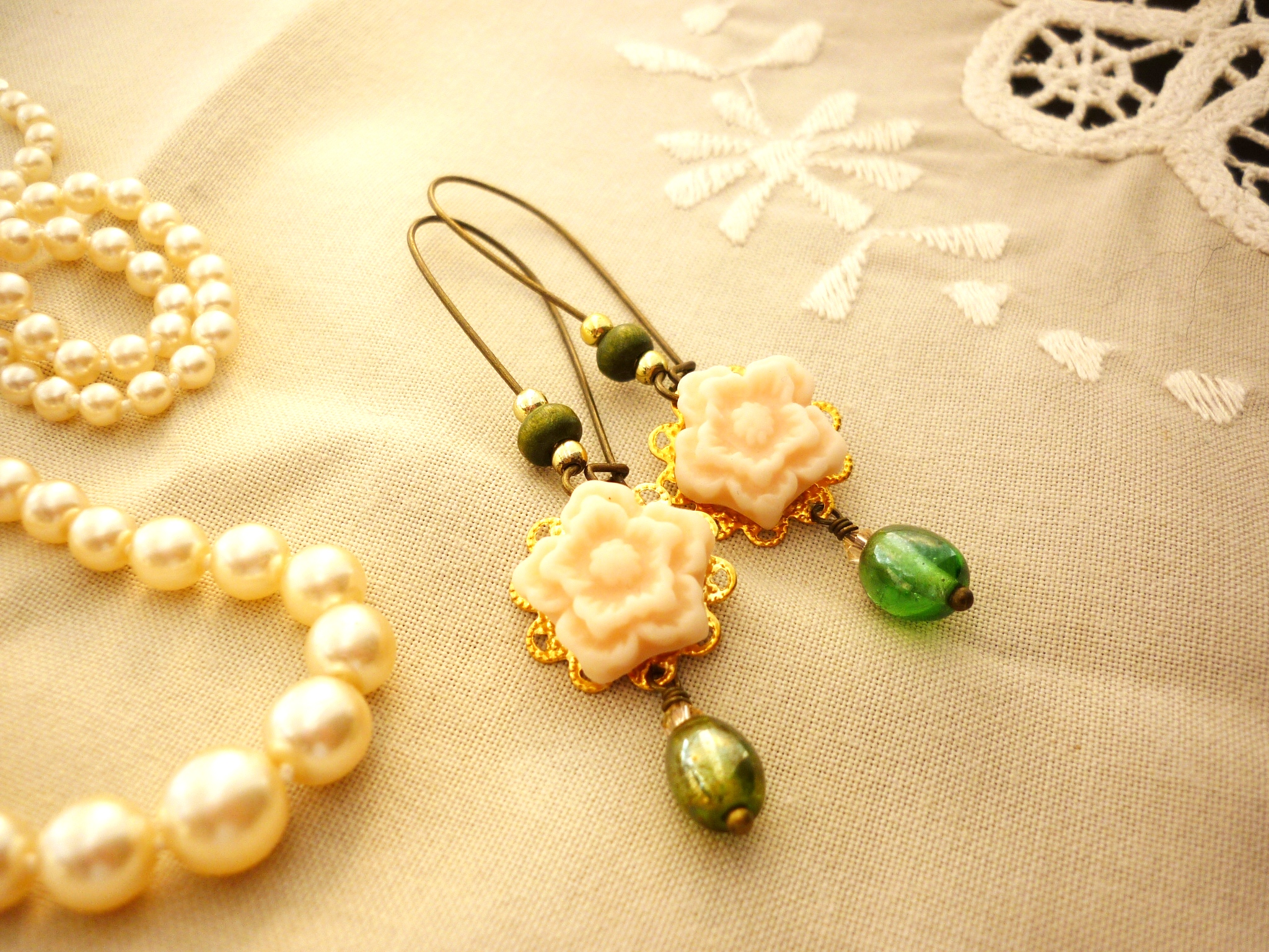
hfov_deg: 55.4
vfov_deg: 42.9
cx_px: 634
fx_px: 1210
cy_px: 476
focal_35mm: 33
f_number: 2.8
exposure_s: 1/200
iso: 80
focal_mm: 5.5
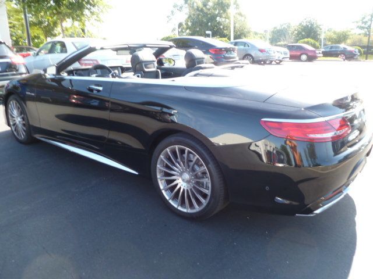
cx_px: 186
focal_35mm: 28
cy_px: 140
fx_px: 302
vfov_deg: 49.7
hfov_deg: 63.4
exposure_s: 1/80
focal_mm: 5
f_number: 3.3
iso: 80
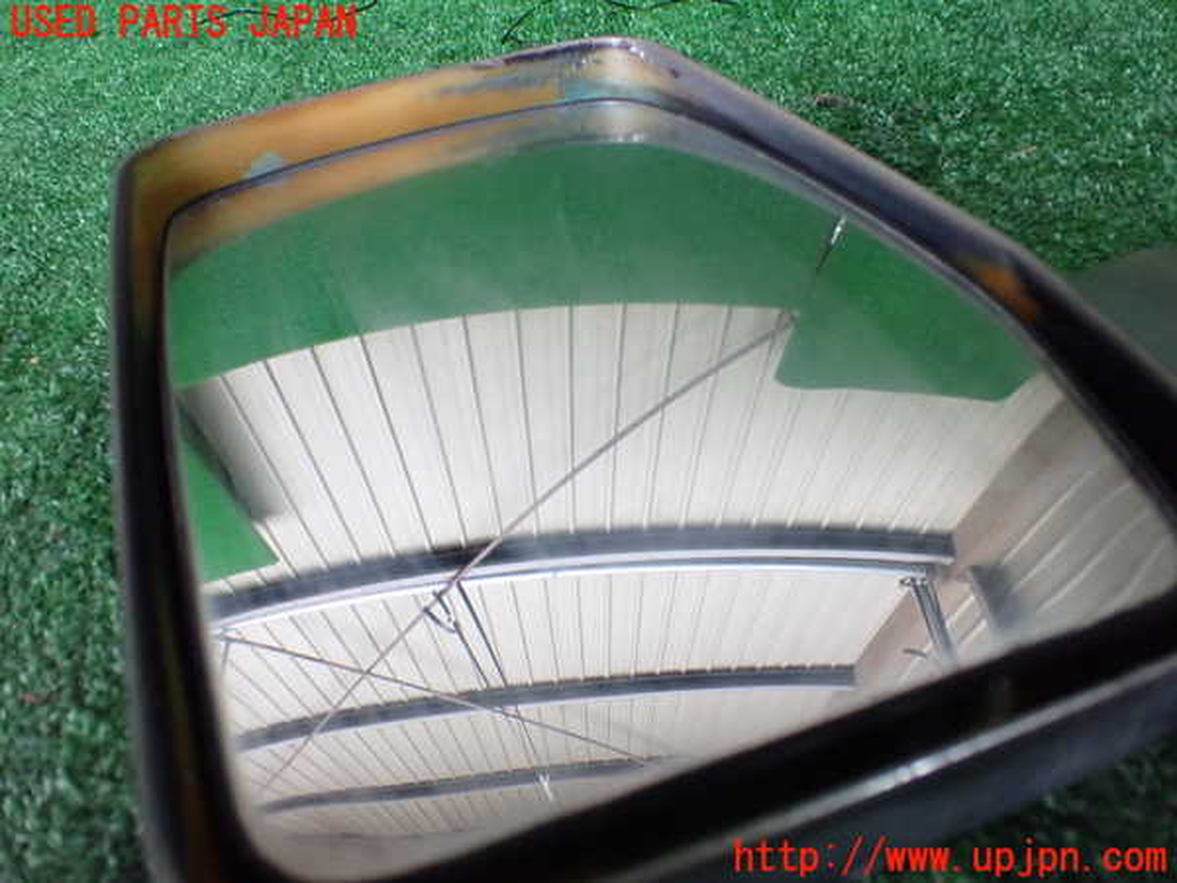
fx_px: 1020
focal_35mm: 30
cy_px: 442
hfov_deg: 60.0
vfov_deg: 46.8
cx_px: 588
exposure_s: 1/80
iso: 800
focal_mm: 5.4
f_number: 2.3
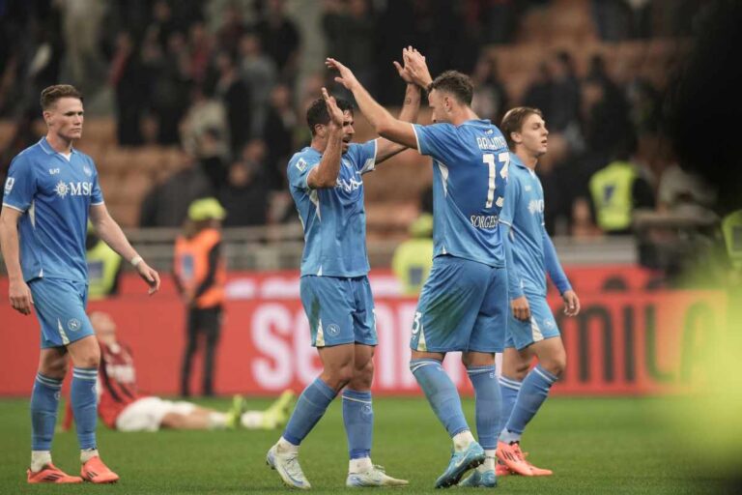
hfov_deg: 5.2
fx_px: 8244
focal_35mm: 400
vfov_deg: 3.4
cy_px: 248
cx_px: 371
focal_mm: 400
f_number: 3.2
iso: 2000
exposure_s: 1/1600
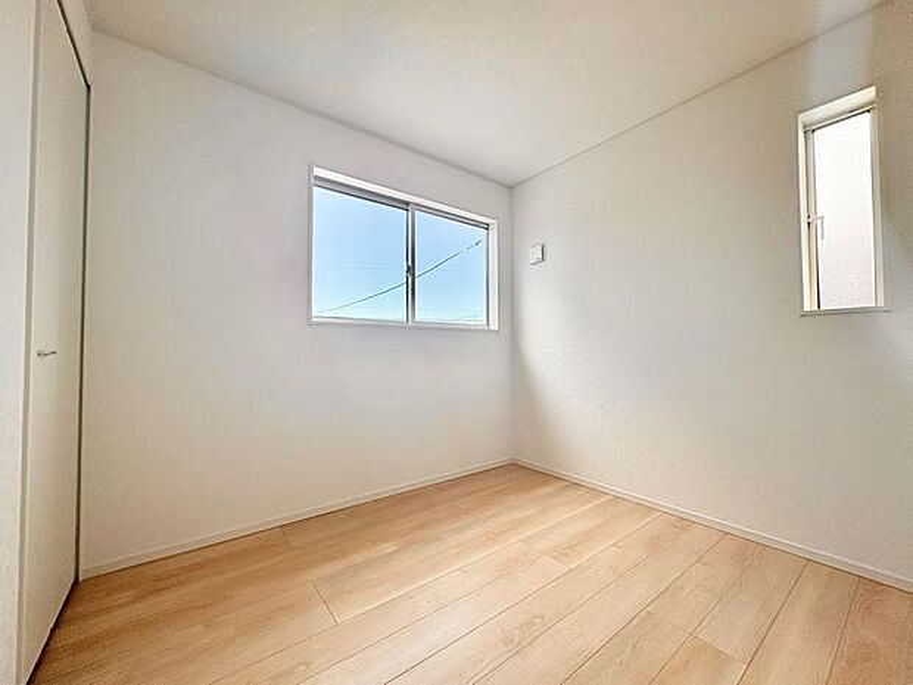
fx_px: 369
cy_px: 342
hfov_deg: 102.1
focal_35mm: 14
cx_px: 456
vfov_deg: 85.7
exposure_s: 1/464
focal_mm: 2.22
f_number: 2.2
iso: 64
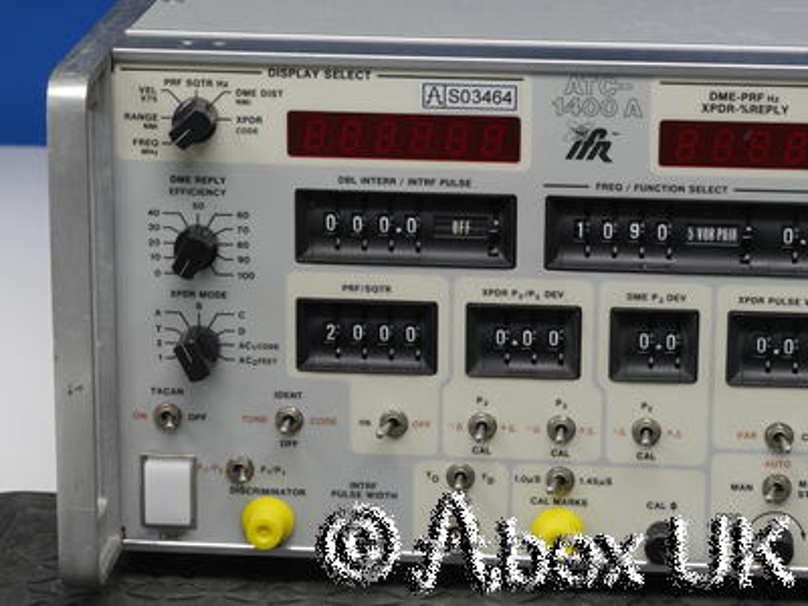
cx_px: 404
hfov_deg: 14.3
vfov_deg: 10.7
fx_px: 3221
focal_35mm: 138
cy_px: 303
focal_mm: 69
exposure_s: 1/8
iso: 400
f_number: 11
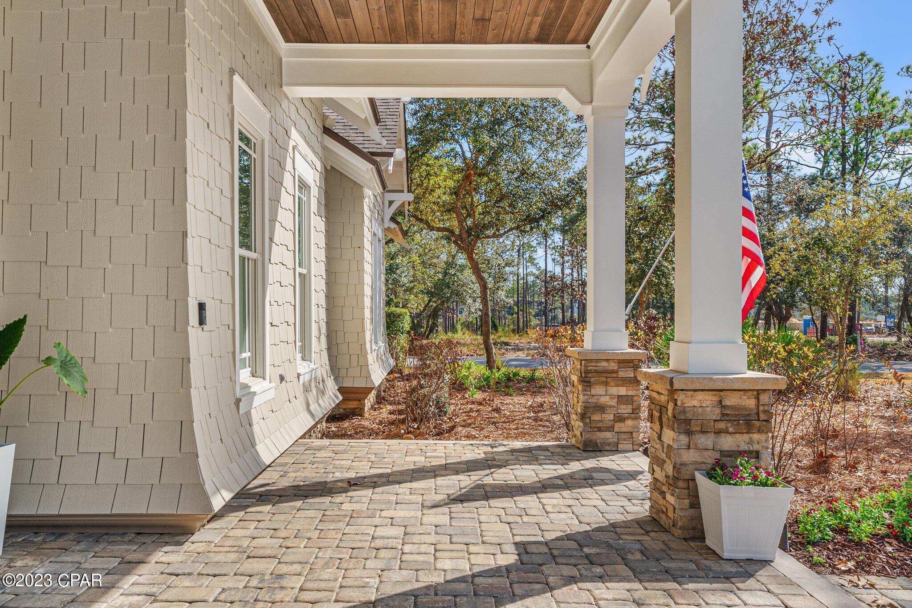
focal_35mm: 29
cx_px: 456
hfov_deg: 63.7
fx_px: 735
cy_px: 304
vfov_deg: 45.0
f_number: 9
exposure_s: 1/60
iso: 200
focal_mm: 19.7
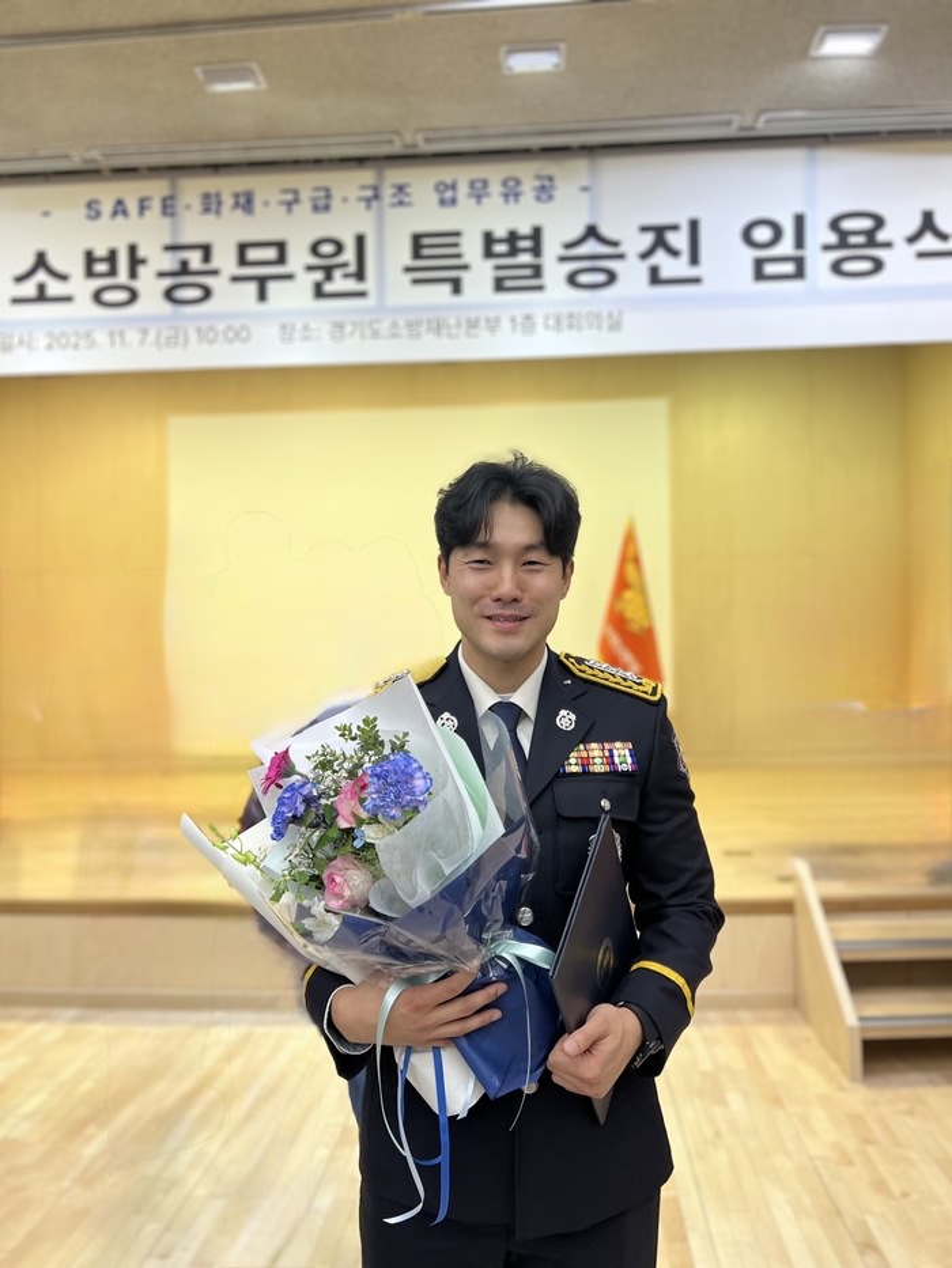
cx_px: 476
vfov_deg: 67.3
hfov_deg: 53.1
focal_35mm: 26
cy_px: 634
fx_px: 953
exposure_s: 1/120
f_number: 1.5
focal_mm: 5.7
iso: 50
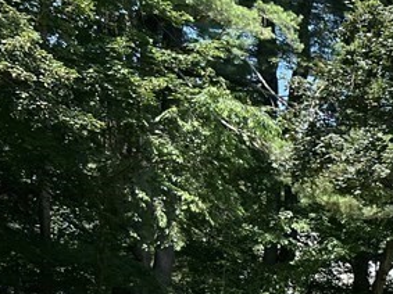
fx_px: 1067
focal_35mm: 94
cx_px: 675
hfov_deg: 17.5
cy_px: 352
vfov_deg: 15.2
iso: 50
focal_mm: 5.7
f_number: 1.5
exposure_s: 1/1553
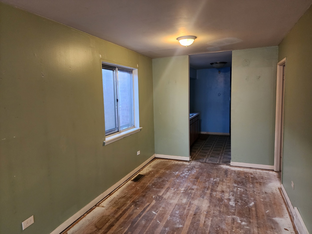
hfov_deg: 73.9
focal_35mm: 23
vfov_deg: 58.9
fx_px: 207
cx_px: 156
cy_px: 117
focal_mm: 6.4
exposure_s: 1/120
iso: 500
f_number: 1.8
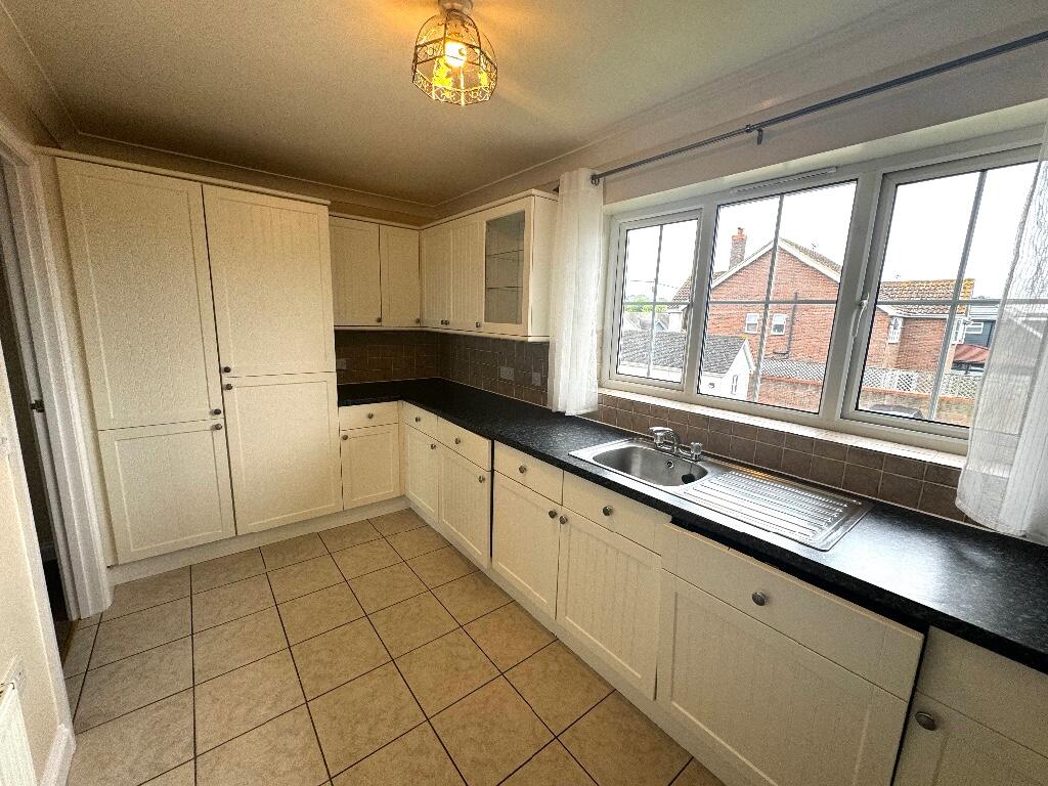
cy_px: 393
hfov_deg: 102.1
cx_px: 524
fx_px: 424
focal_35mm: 14
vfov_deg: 85.7
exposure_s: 1/99
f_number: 2.2
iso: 125
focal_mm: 2.22
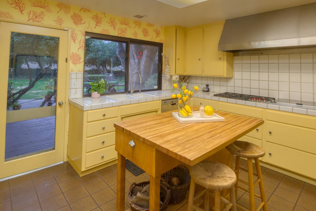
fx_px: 176
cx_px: 162
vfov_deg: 60.0
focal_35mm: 20
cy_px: 65
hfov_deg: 84.0
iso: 400
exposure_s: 1/5
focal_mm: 14
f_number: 10
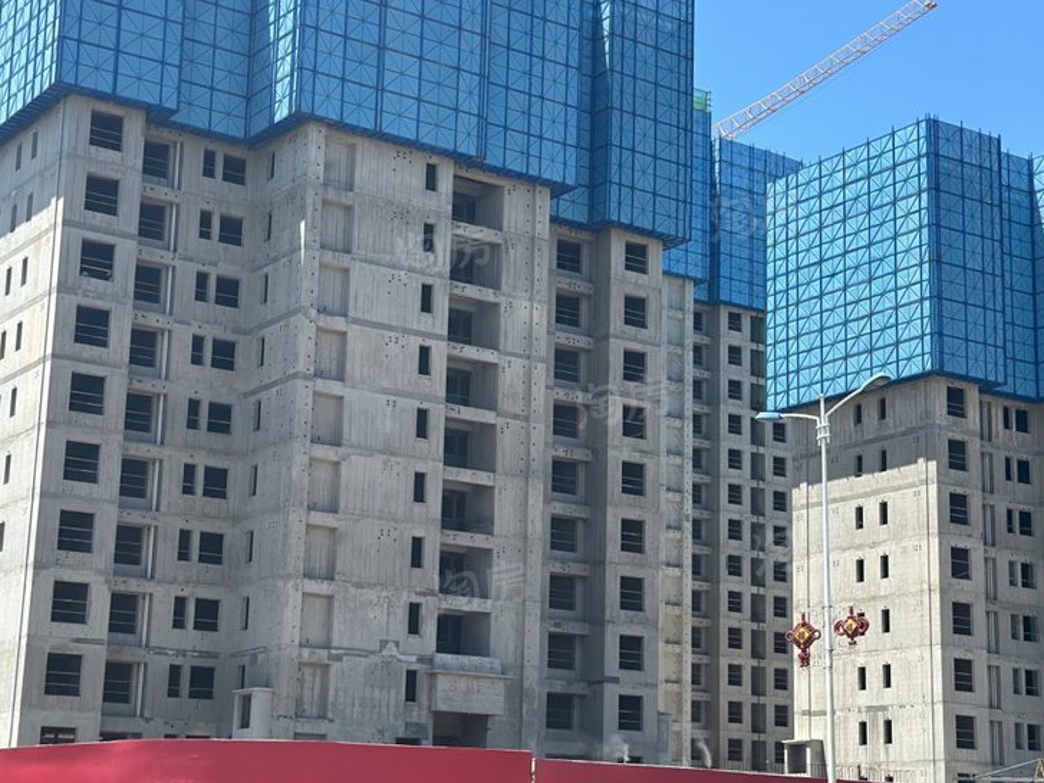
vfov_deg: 22.2
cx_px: 622
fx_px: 1990
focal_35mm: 66
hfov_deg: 29.3
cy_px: 401
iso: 100
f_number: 1.78
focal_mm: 6.86
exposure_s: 1/3155
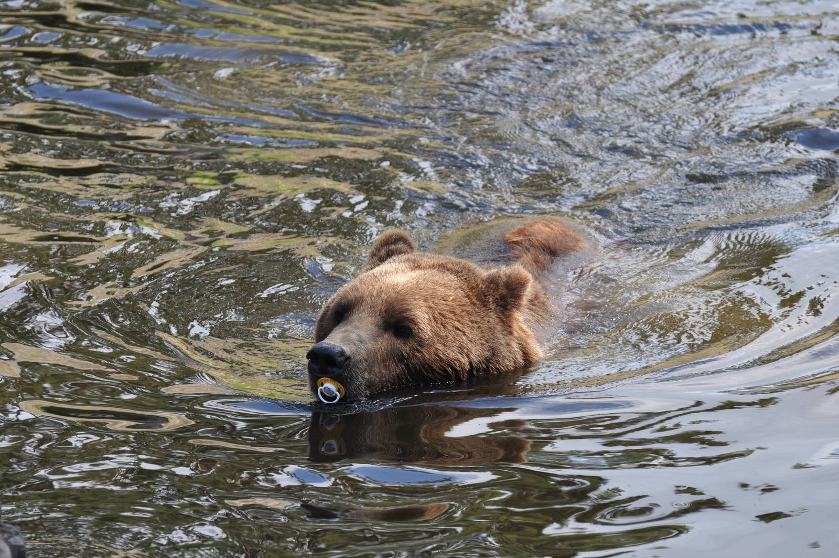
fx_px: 6285
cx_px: 420
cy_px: 279
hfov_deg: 7.6
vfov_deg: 5.1
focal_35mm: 270
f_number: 5.6
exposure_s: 1/500
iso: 400
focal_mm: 180
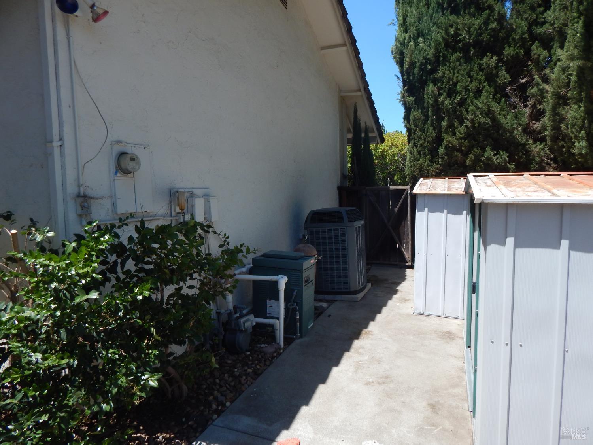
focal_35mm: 22
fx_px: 377
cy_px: 222
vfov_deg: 61.1
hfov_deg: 76.4
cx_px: 296
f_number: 3
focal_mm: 4
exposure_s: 1/1000
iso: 125
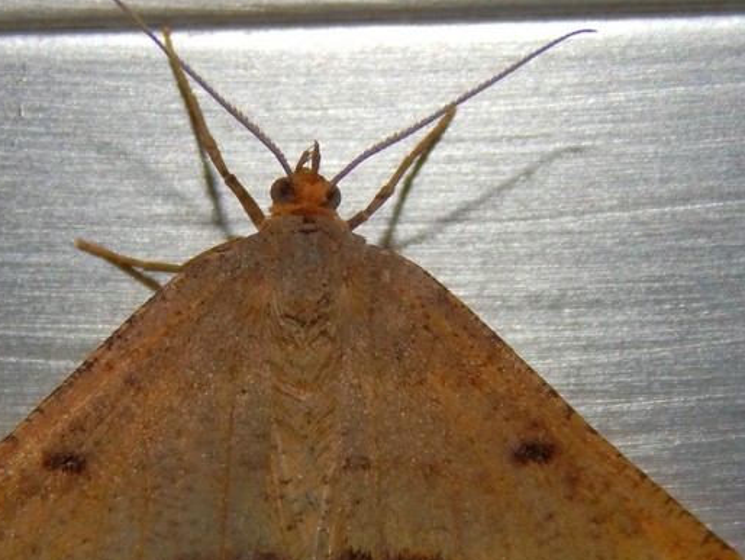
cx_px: 306
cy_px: 400
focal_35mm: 252
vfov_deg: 5.9
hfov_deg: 7.9
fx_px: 5426
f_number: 10.1
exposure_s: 1/30
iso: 200
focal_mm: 28.7
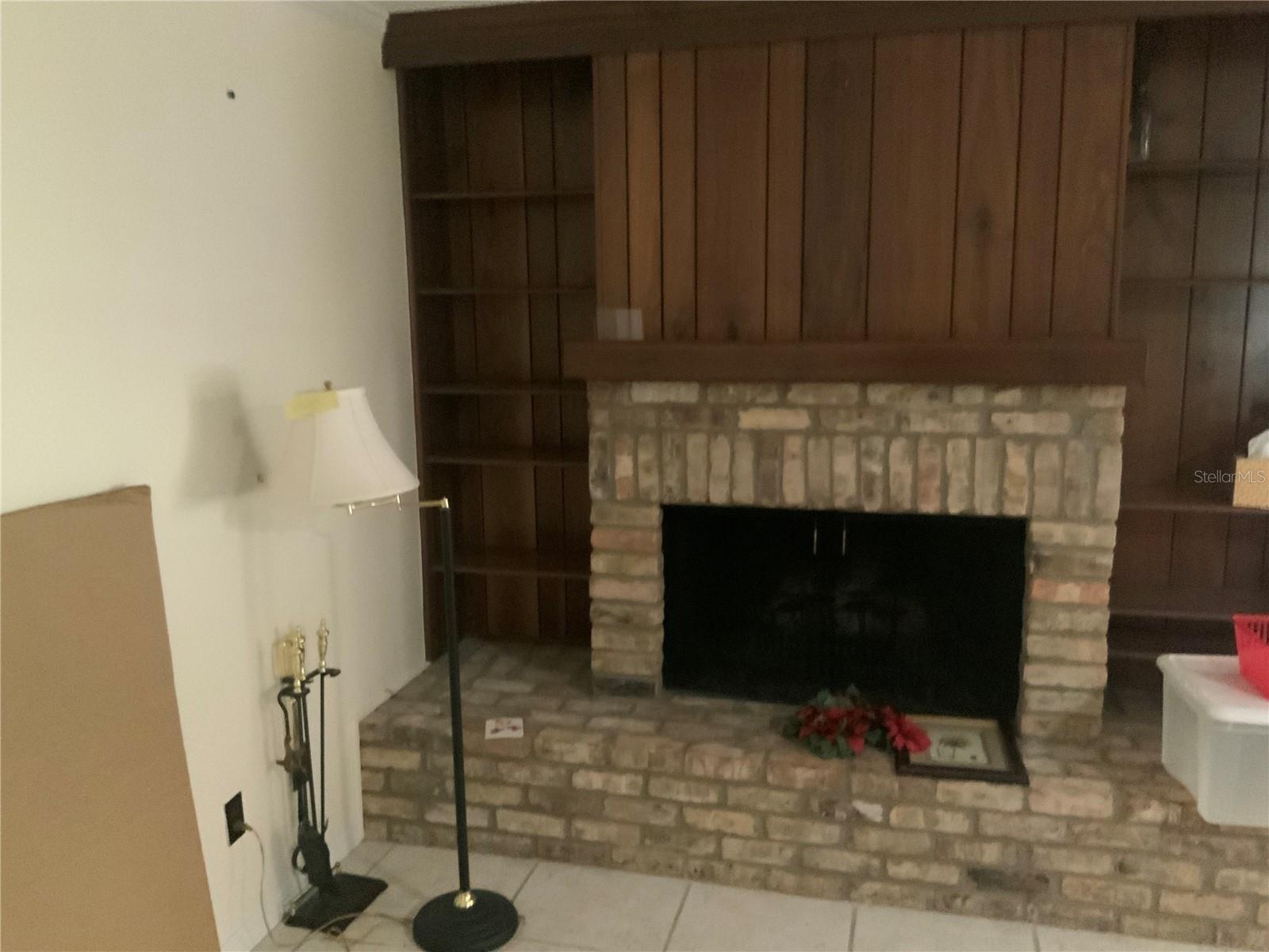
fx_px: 1063
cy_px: 476
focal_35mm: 29
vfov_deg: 48.2
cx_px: 634
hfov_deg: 61.7
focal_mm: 3
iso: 500
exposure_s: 1/20
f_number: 1.8
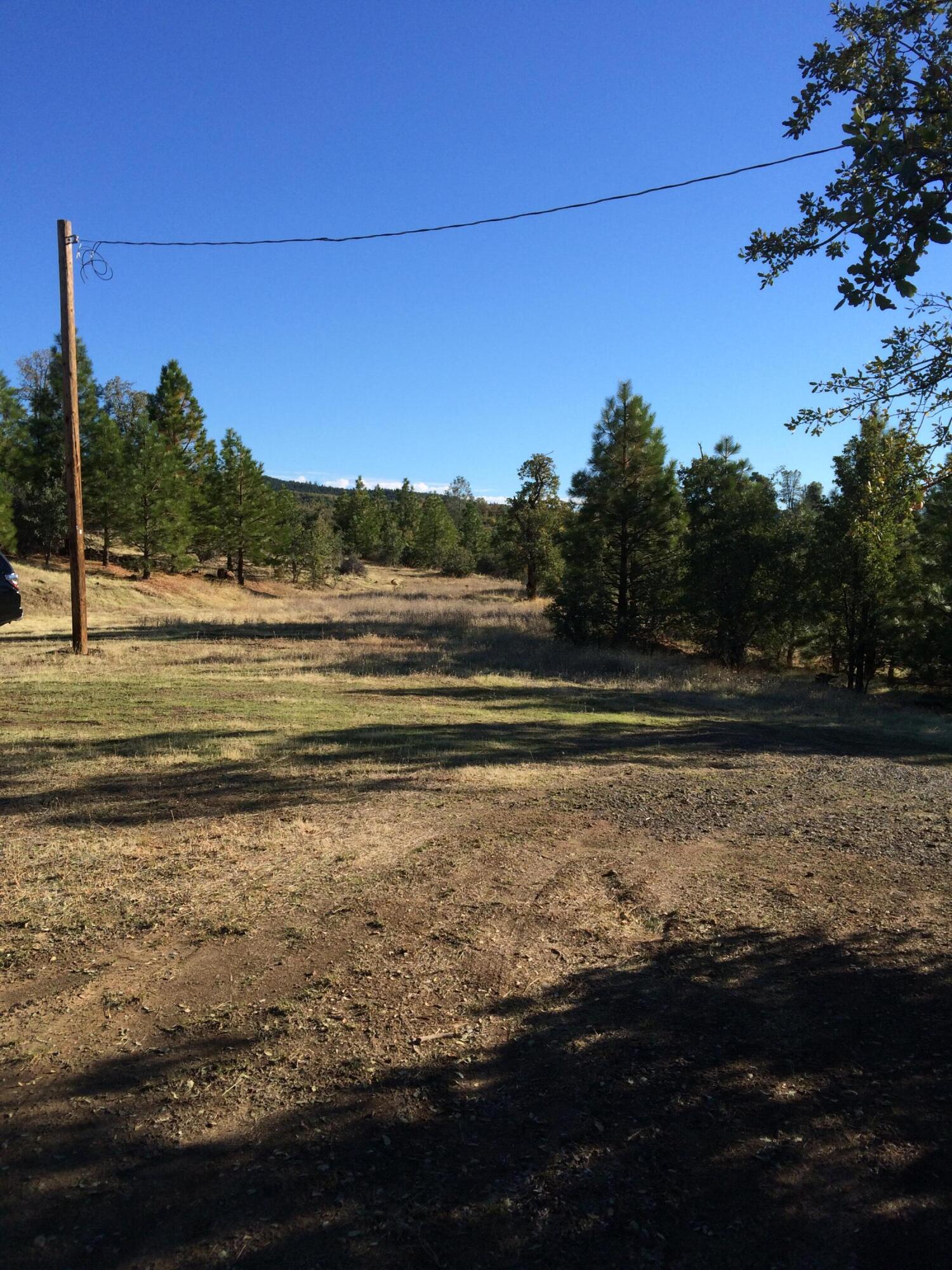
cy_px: 635
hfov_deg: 48.2
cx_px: 476
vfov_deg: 61.7
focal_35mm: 29
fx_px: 1063
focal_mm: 4.15
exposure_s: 1/1466
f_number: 2.2
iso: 32
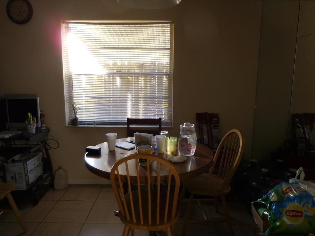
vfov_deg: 54.9
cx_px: 158
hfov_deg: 69.4
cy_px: 118
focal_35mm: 25
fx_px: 227
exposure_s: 1/30
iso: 140
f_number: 3.3
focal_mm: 4.5
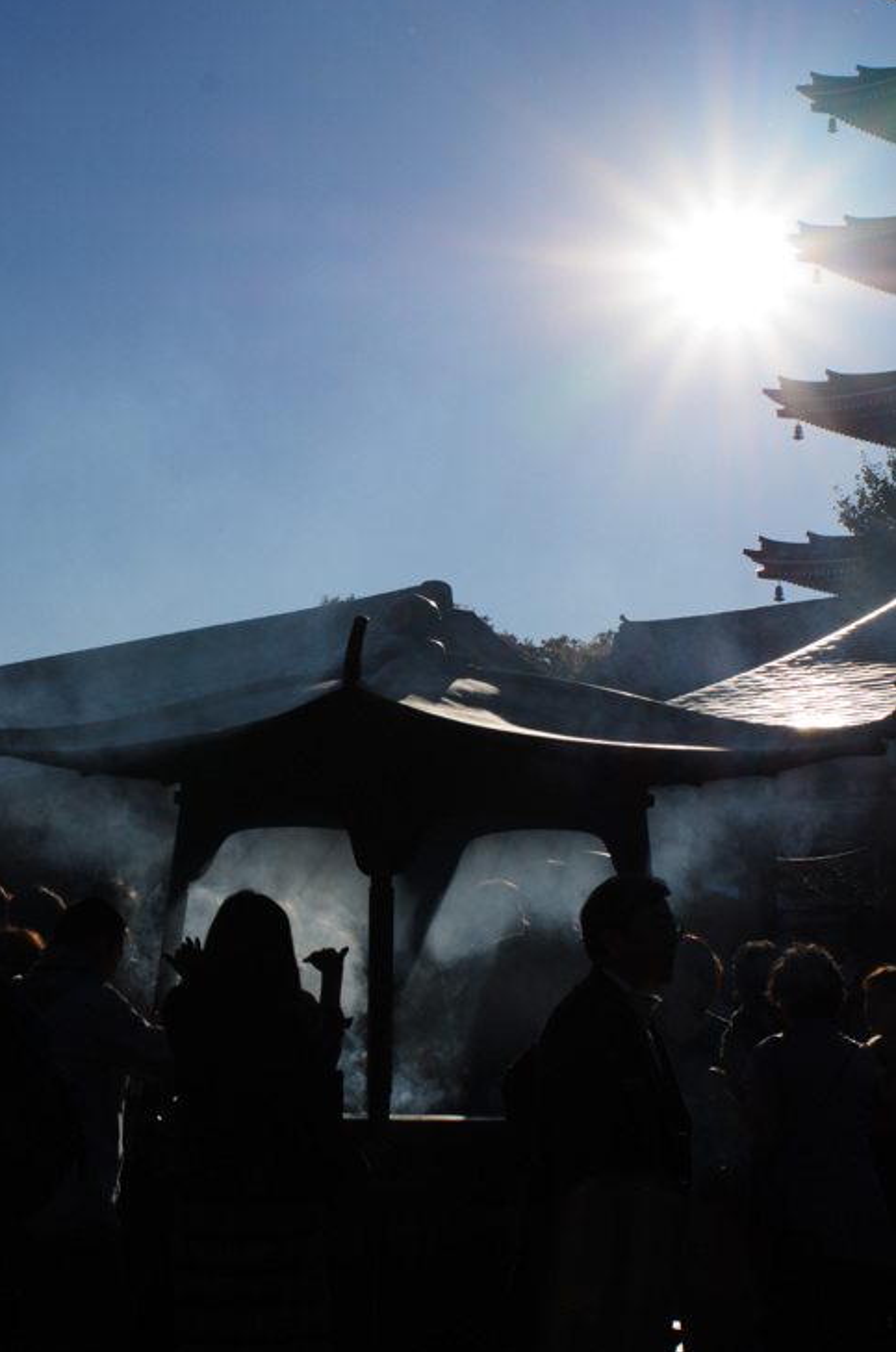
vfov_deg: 34.0
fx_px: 2212
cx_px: 269
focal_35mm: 59
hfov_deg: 22.8
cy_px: 632
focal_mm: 28
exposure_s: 1/2000
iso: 400
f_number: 11
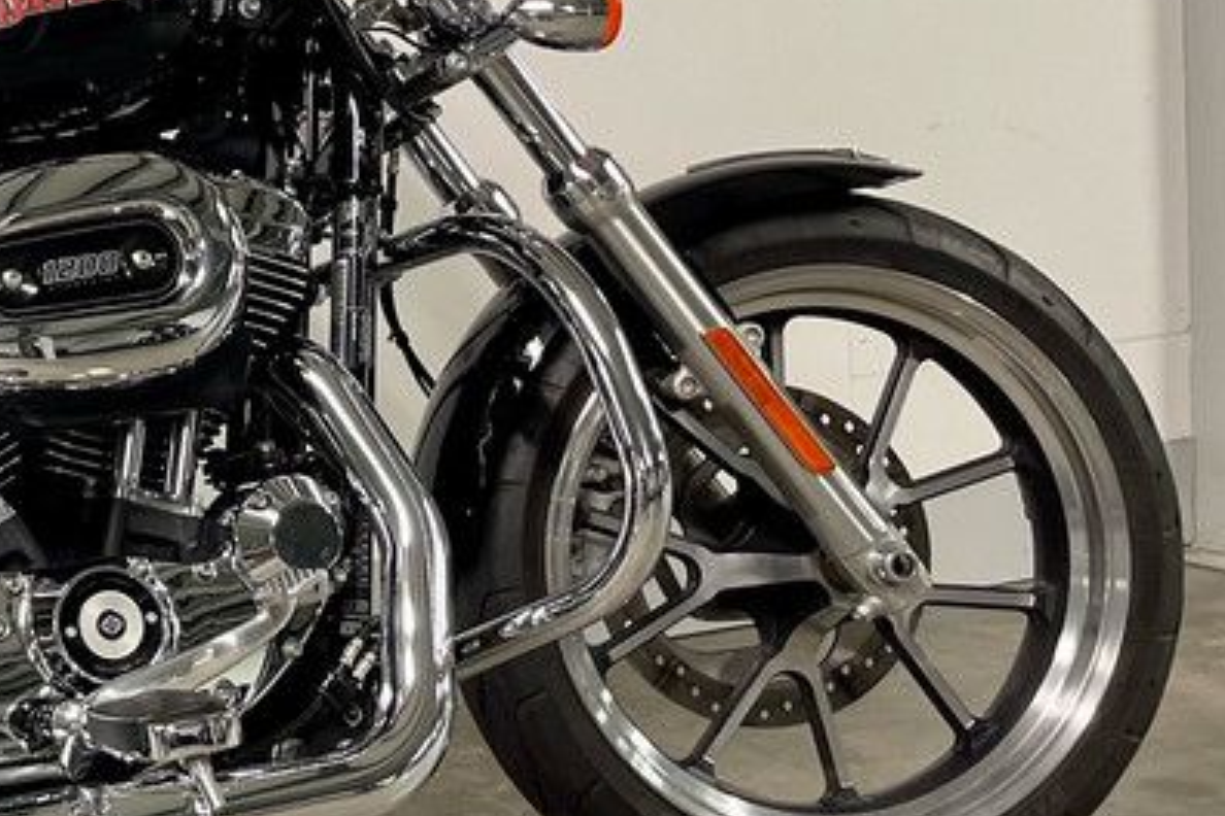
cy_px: 349
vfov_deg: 19.4
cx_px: -346
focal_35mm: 70
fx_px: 2382
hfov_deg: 25.1
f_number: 1.6
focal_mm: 5.1
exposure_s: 1/50
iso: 200
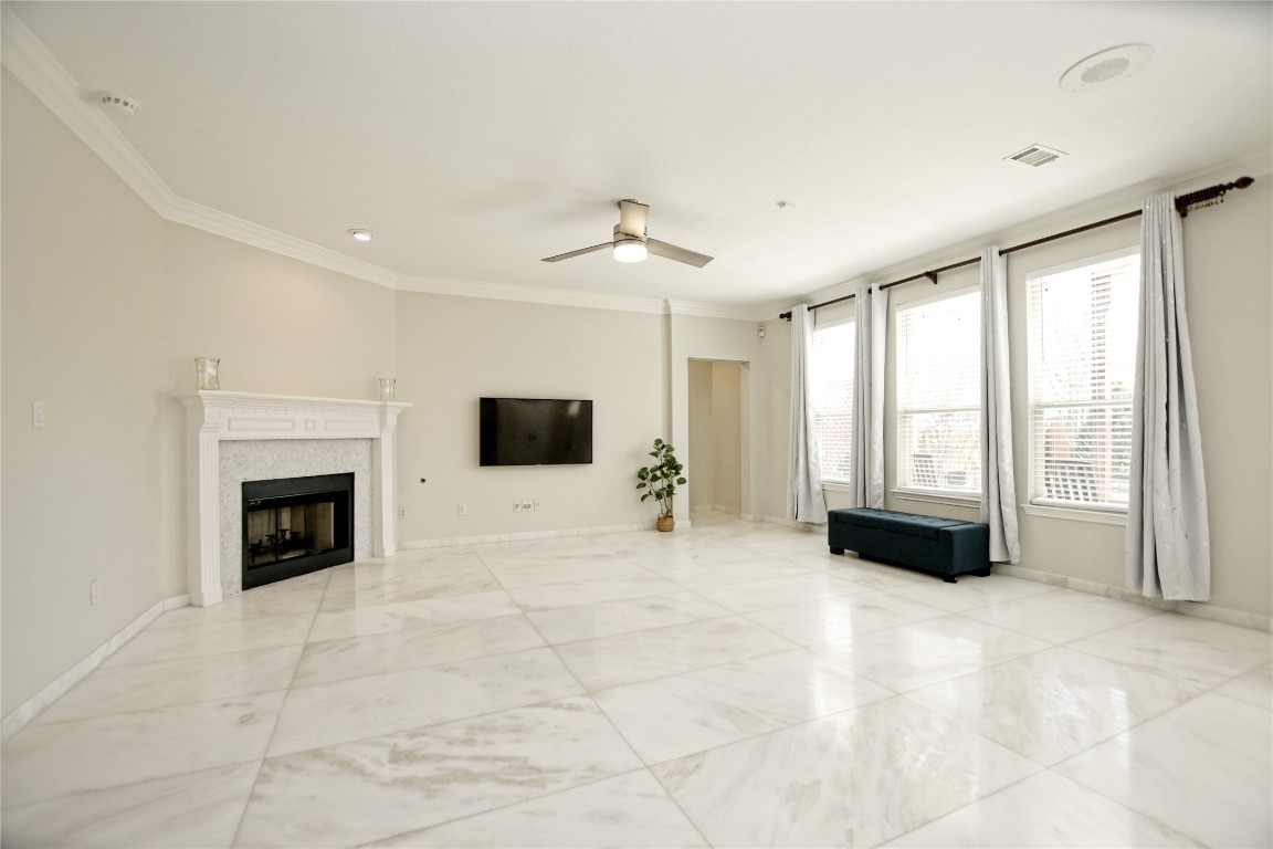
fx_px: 530
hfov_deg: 100.4
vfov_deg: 77.3
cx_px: 636
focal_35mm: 15
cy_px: 424
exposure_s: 1/80
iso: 320
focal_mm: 10
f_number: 4.5
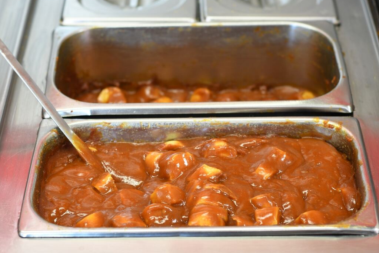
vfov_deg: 15.5
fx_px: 926
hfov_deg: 23.1
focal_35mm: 88
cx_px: 199
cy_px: 125
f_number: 2.8
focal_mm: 50
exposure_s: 1/60
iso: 400
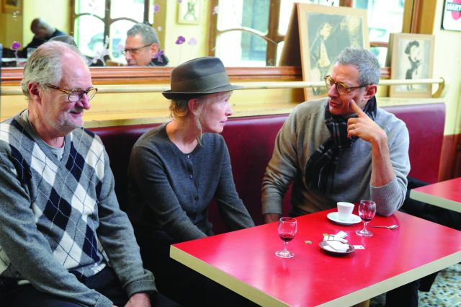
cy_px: 154
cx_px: 230
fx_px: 640
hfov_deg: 39.6
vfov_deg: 27.0
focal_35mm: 50
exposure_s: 1/80
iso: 6400
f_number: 5
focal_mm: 50
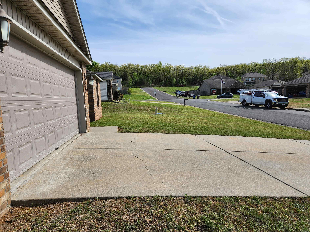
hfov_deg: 73.9
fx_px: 206
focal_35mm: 23
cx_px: 155
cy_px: 116
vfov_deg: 58.9
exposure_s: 1/2579
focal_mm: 5.4
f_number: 1.8
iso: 20
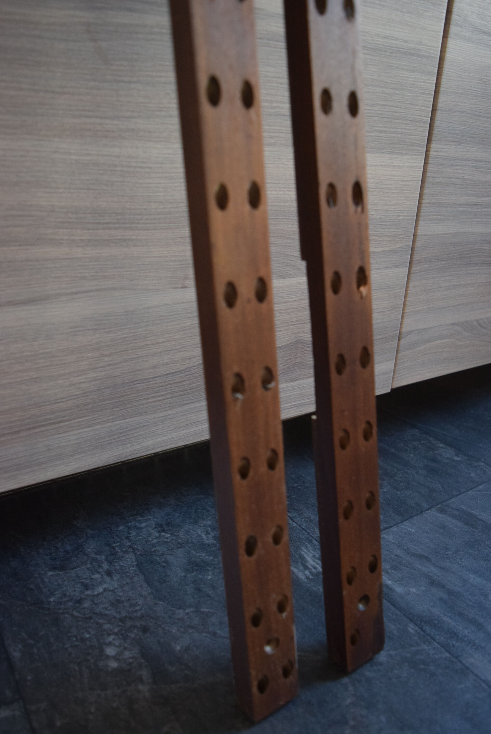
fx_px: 551
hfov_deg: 48.0
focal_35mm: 27
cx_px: 246
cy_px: 367
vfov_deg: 67.3
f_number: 3.5
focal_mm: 18
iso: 1600
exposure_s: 1/80
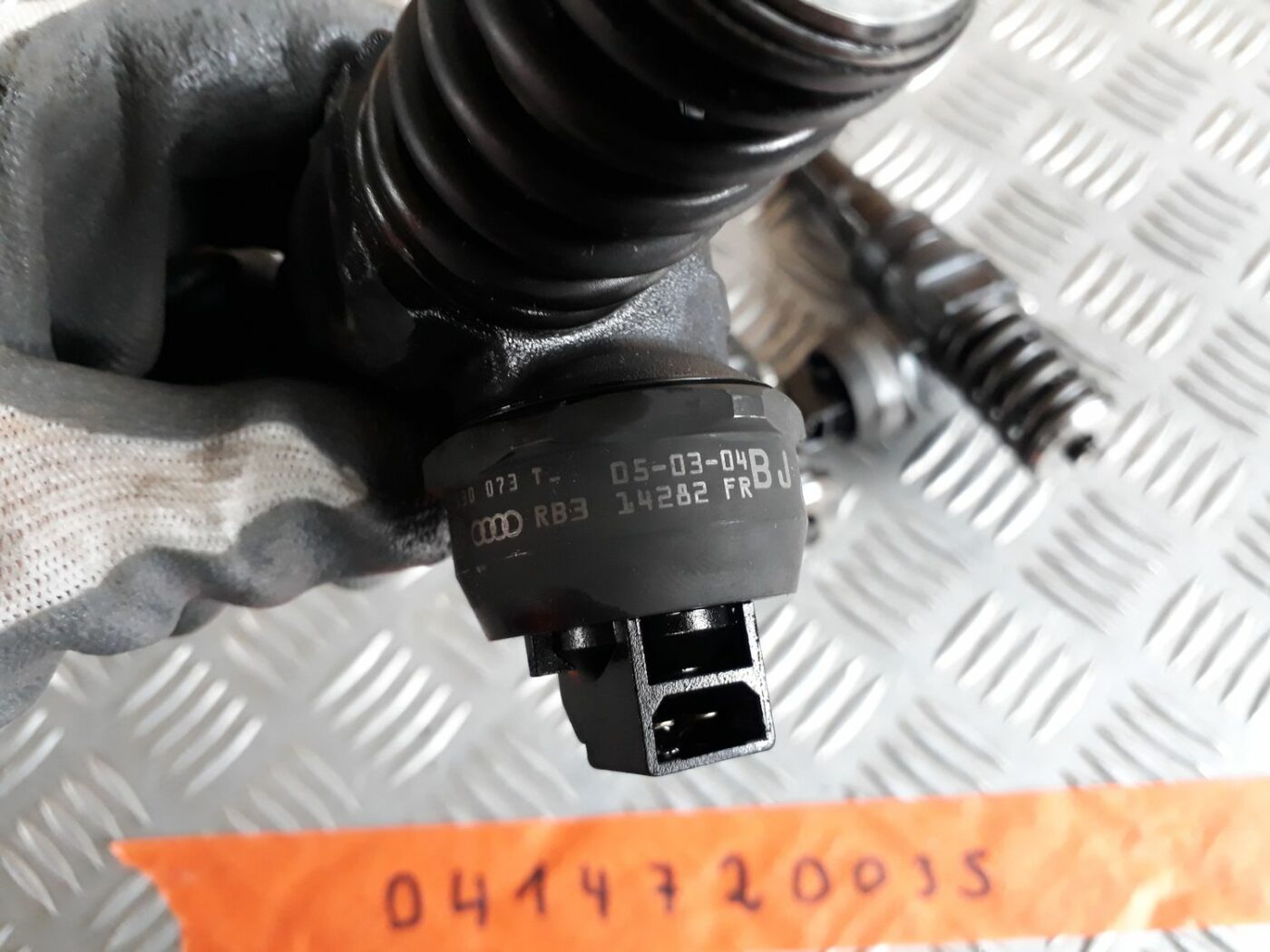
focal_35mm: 27
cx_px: 635
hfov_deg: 65.3
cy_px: 476
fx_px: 991
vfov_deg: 51.4
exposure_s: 1/20
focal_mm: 3.6
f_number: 1.9
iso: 200
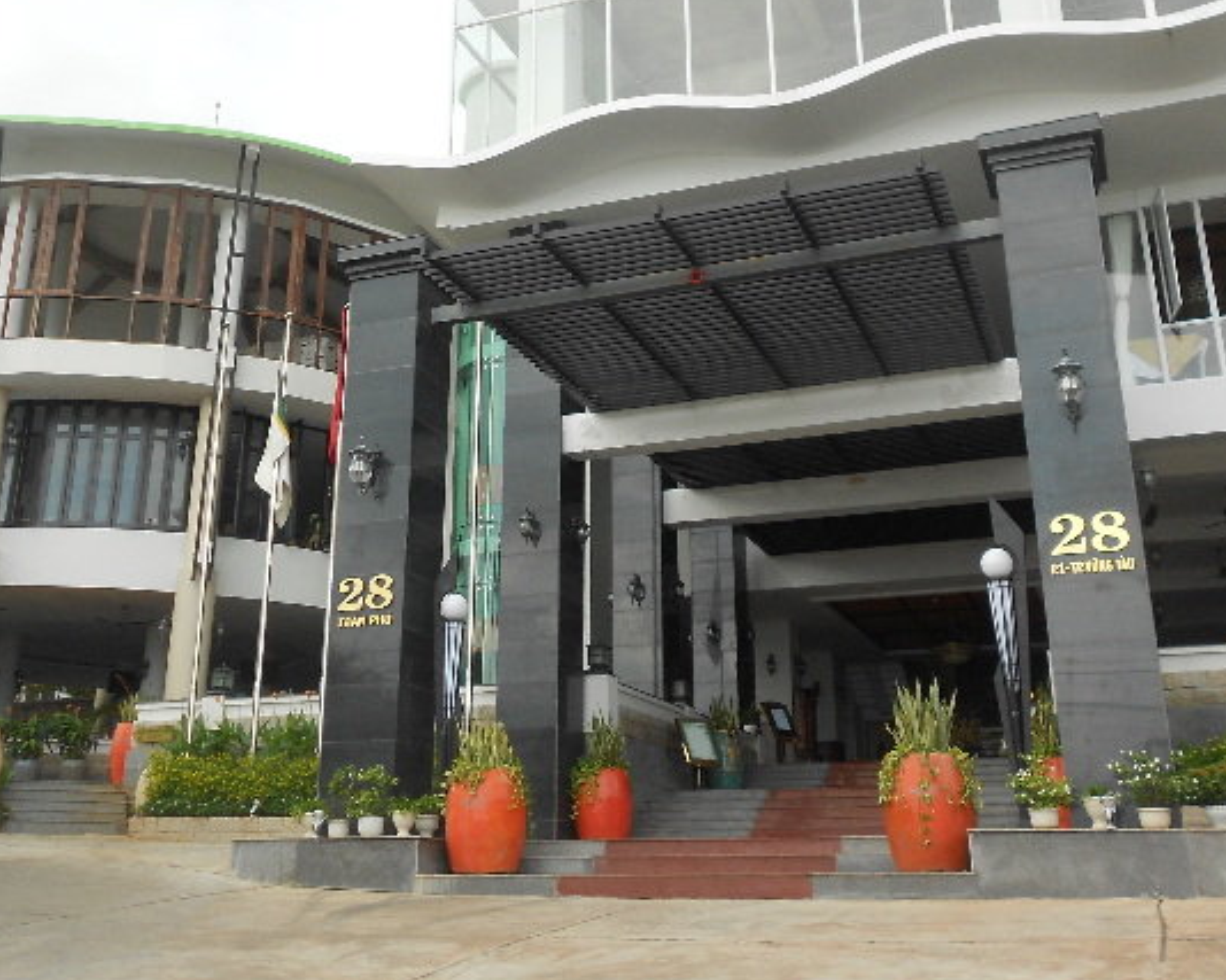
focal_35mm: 38
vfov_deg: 38.8
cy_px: 344
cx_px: 581
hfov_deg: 47.9
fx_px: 1379
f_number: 3.2
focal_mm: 4.6
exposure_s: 1/250
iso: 80
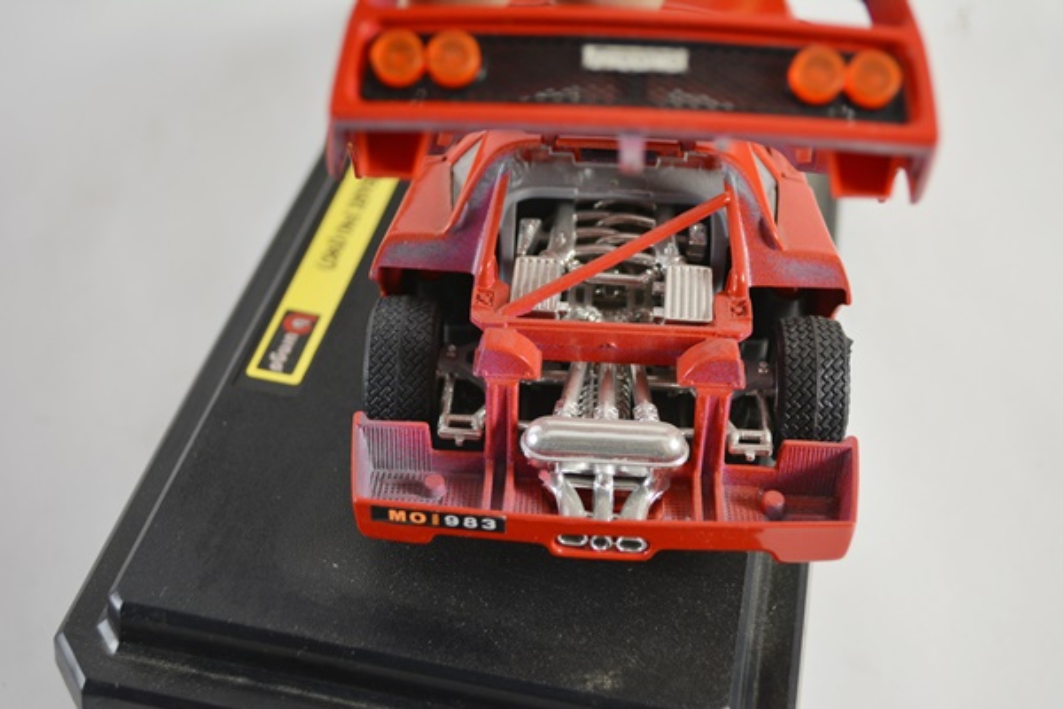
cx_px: 532
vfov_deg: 28.1
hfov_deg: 41.1
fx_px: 1417
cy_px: 354
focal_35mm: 48
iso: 500
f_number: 4.8
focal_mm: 32
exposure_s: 1/60
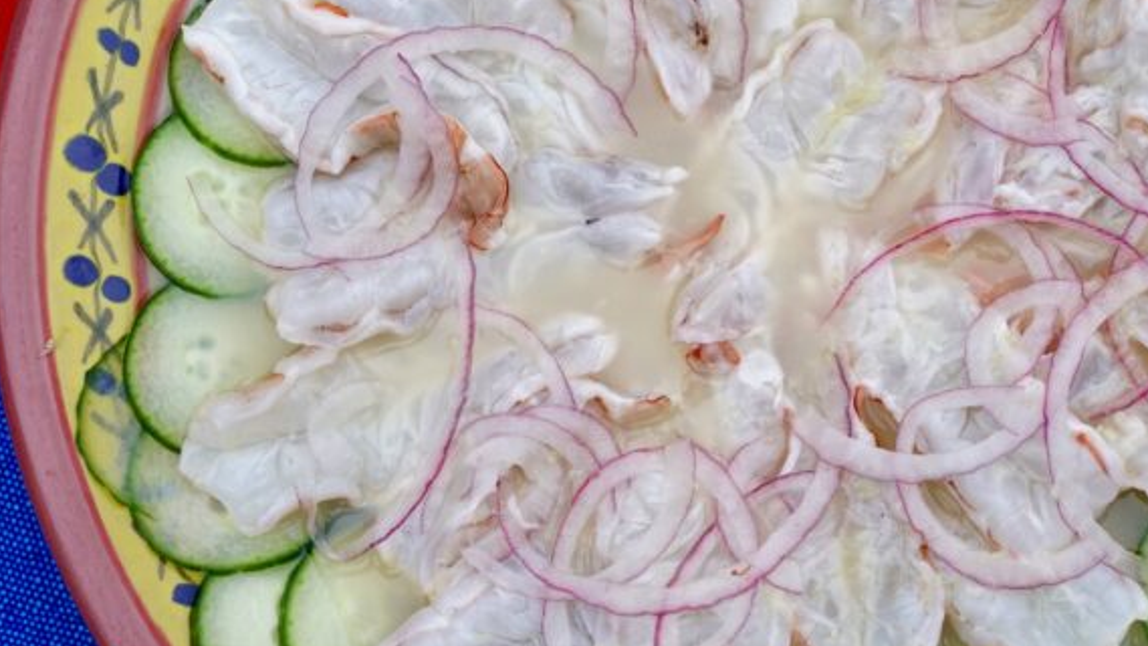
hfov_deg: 31.5
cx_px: 799
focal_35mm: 66
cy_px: 255
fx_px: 2009
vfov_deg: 18.2
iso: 1000
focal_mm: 35
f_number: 4.5
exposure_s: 1/400
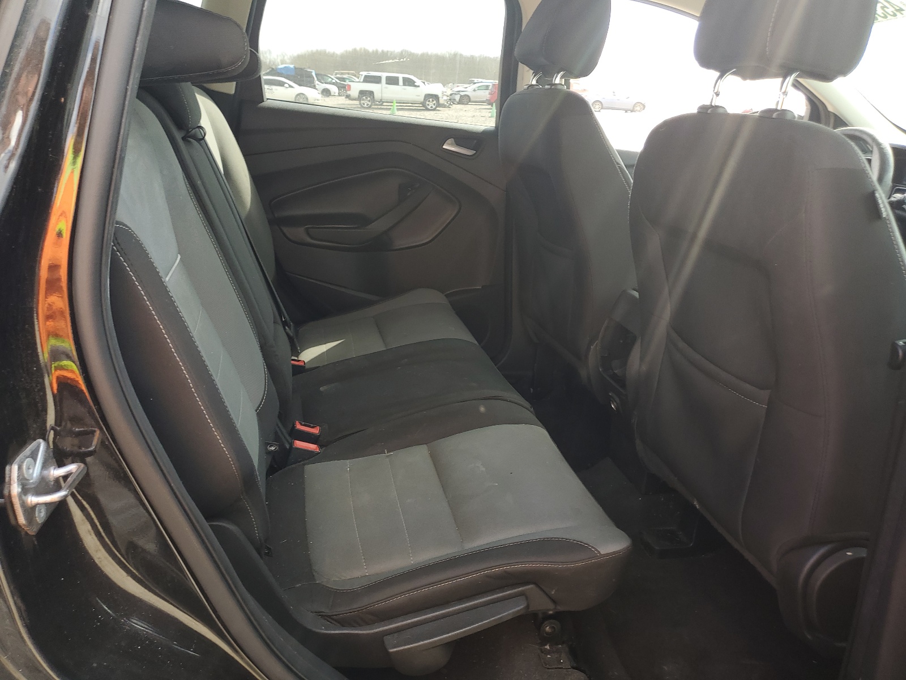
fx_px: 680
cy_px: 340
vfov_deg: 53.1
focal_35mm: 26
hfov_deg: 67.3
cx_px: 453
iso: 50
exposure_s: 1/227
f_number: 1.5
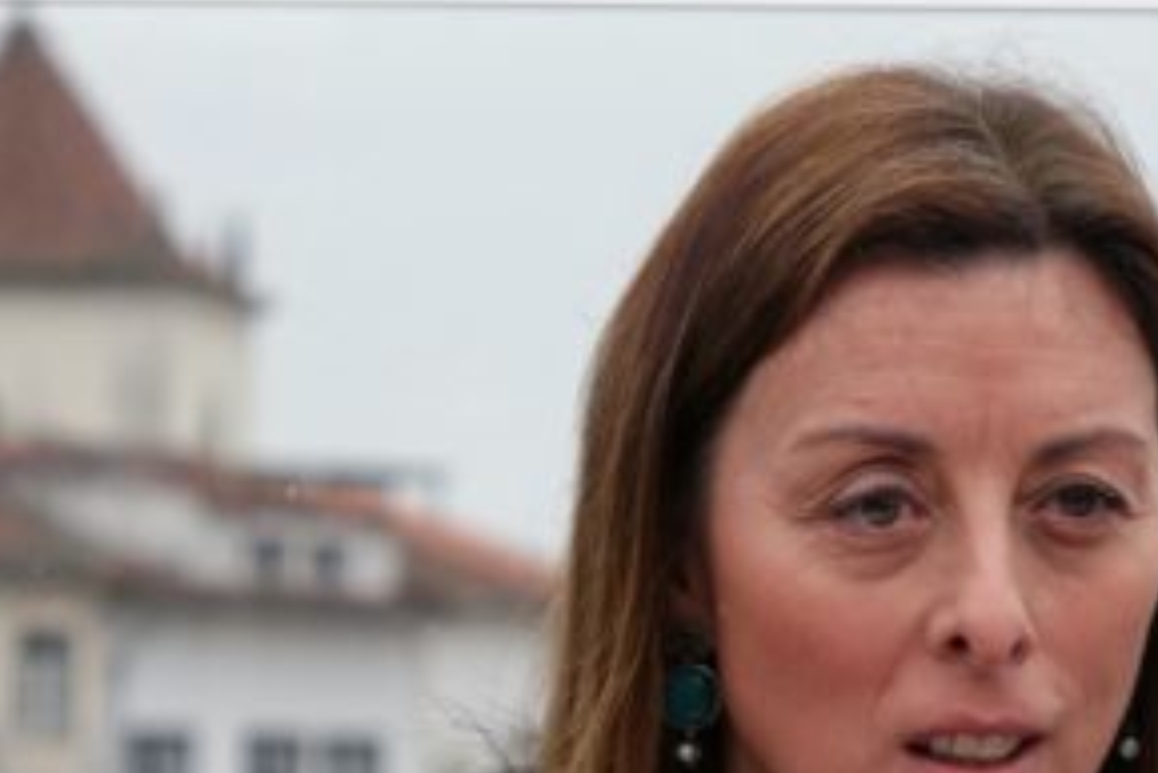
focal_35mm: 351
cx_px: 926
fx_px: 11296
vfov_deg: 3.9
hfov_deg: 5.9
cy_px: 729
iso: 100
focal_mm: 51.75
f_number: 4
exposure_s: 1/320
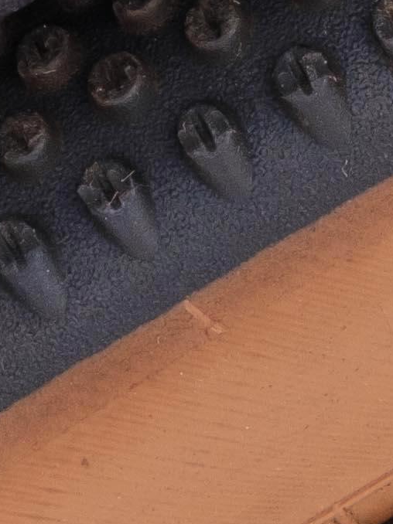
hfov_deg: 2.5
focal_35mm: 602
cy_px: -794
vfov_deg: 3.3
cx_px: -179
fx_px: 9119
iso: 160
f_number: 11
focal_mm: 45.5
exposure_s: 1/125
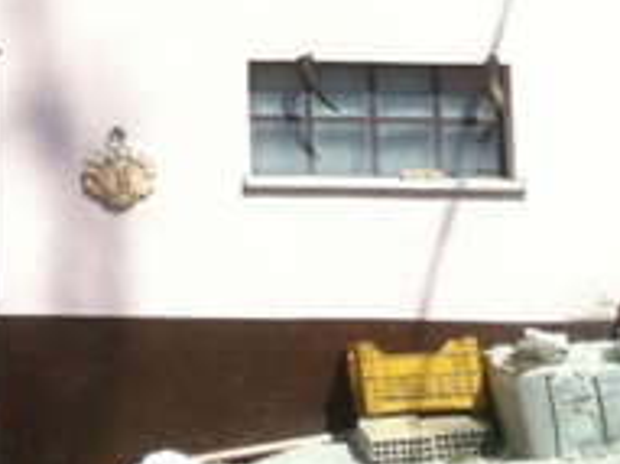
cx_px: -224
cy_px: -250
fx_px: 2094
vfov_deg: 12.0
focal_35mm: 117
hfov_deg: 15.8
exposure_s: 1/5027
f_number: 2.8
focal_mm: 3.85
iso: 160
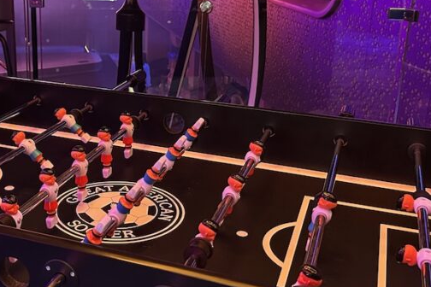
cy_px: 112
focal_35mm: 51
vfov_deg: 26.4
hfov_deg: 38.1
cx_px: 121
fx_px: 611
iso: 1000
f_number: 1.78
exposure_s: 1/38
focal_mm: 6.86
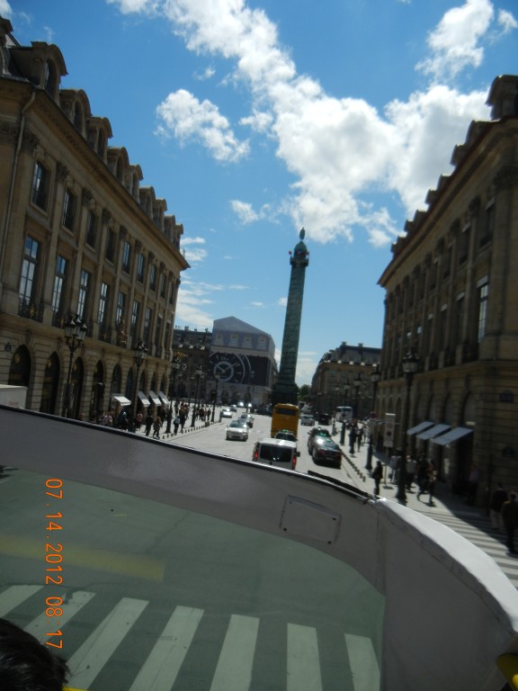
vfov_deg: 60.0
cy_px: 346
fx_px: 599
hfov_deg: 46.8
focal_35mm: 30
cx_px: 259
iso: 160
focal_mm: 5.4
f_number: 7
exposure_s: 1/902
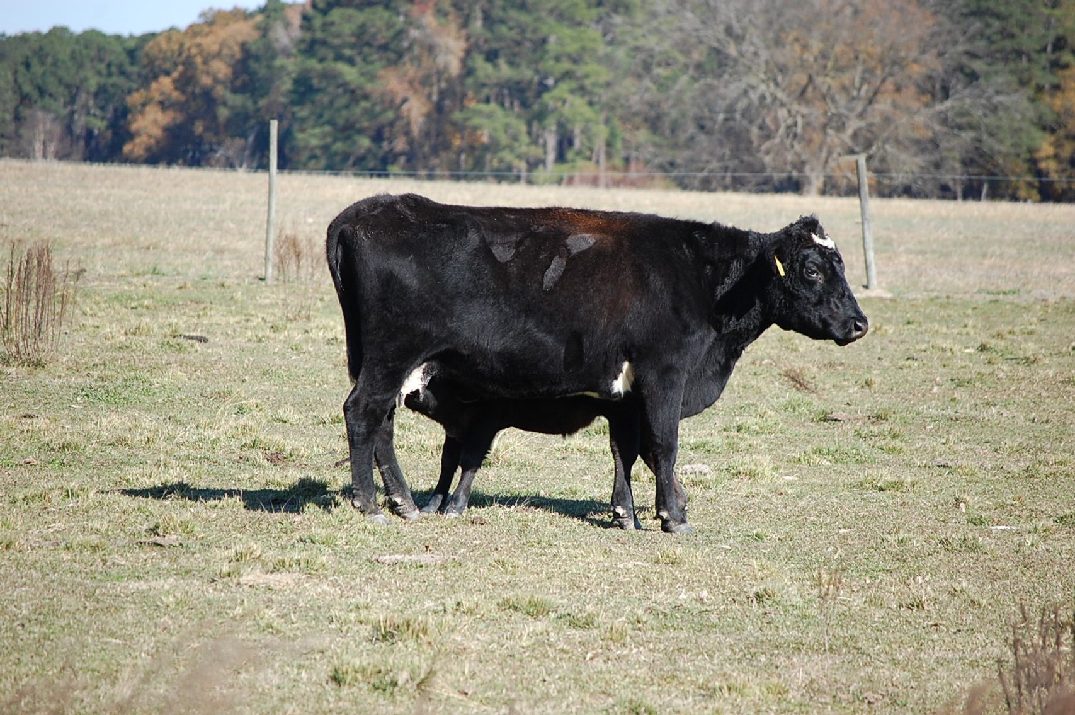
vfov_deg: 6.1
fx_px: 6713
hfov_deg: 9.2
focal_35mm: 225
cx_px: 538
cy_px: 358
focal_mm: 150
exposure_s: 1/800
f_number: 5.3
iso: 400
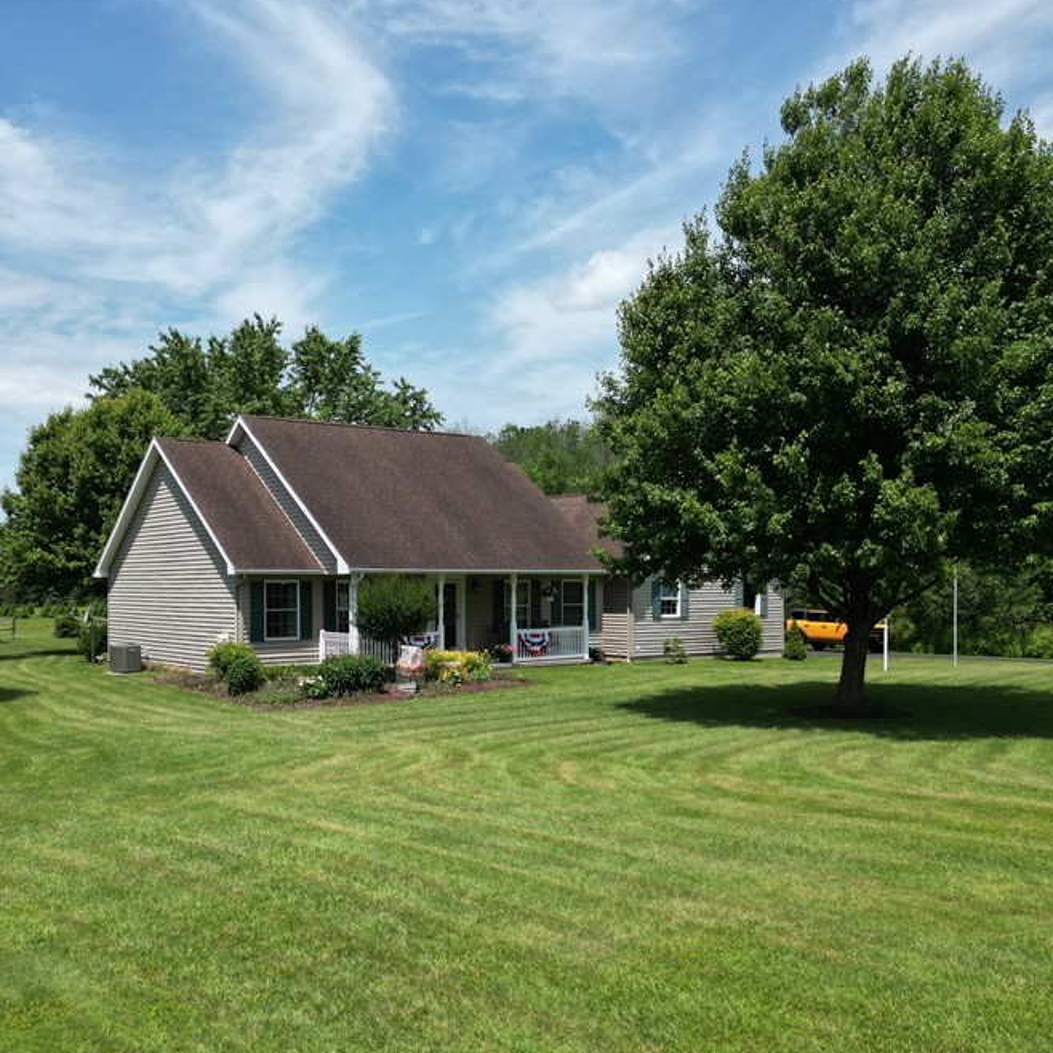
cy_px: 603
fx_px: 1136
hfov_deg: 49.3
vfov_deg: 49.6
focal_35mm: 33
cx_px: 397
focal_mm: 6.72
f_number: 1.7
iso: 110
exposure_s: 1/3000
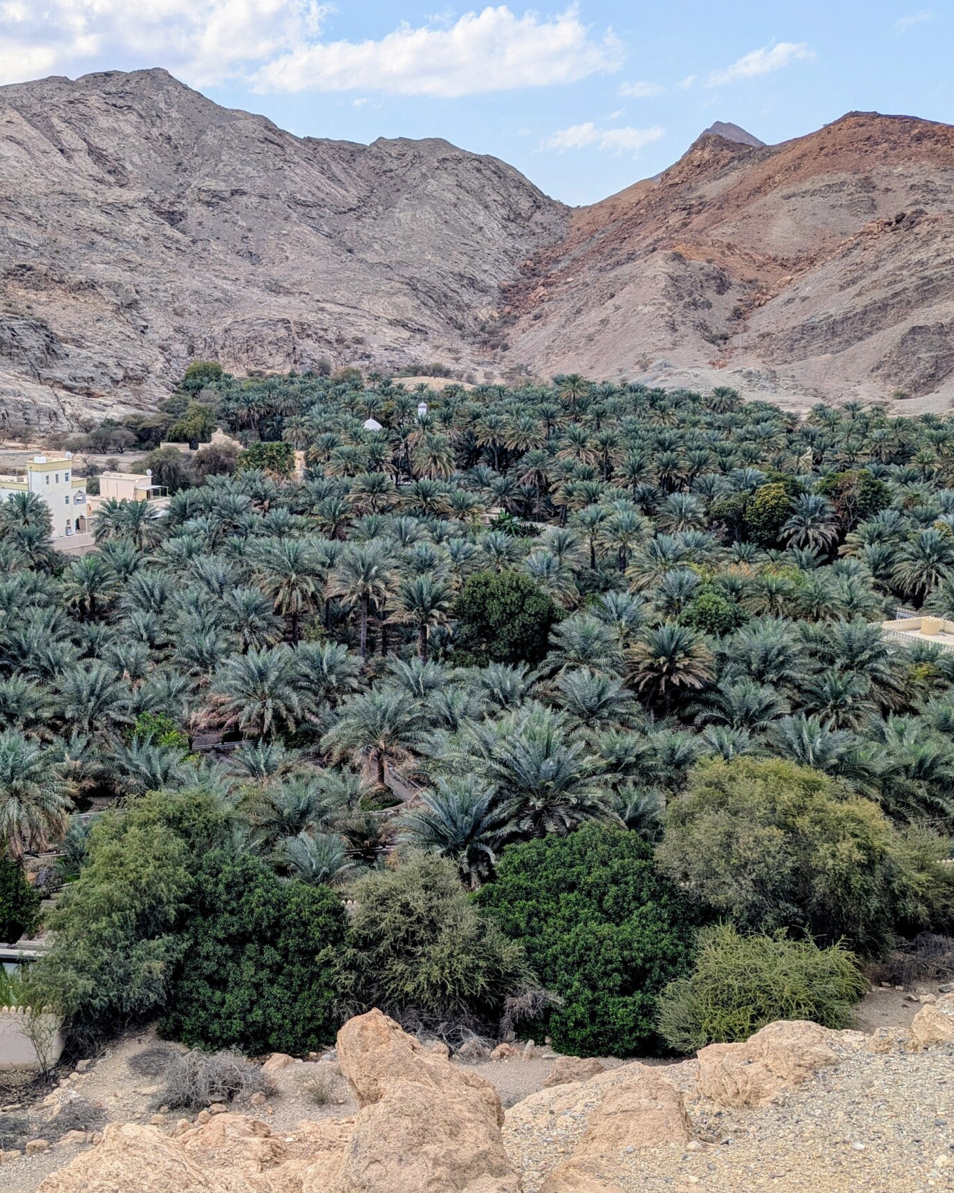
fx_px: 1200
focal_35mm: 34
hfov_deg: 42.6
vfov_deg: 52.8
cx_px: 291
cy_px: 620
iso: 46
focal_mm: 6.81
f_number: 1.85
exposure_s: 1/1664
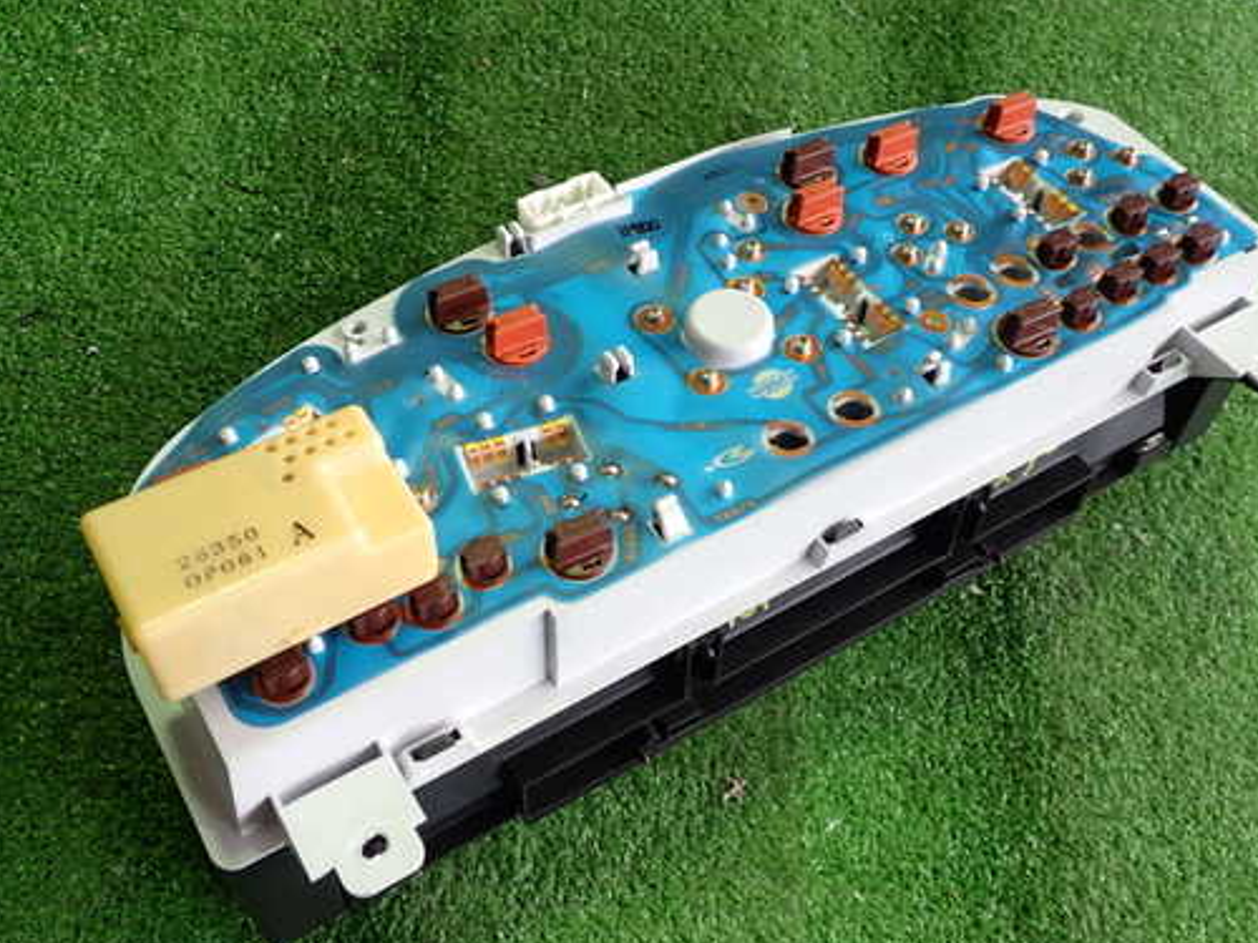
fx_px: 1308
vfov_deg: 39.6
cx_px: 654
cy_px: 498
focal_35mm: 36
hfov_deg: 51.3
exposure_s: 1/40
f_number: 2.3
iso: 200
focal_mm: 5.4
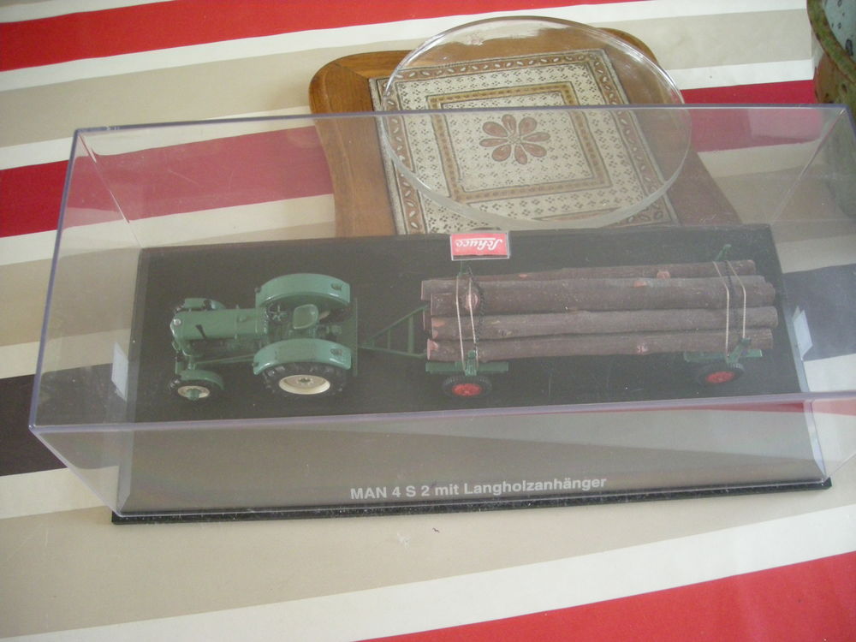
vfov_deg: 40.7
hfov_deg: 52.6
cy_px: 321
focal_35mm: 35
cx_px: 428
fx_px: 865
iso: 400
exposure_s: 1/52.4
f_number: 2.8
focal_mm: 5.7
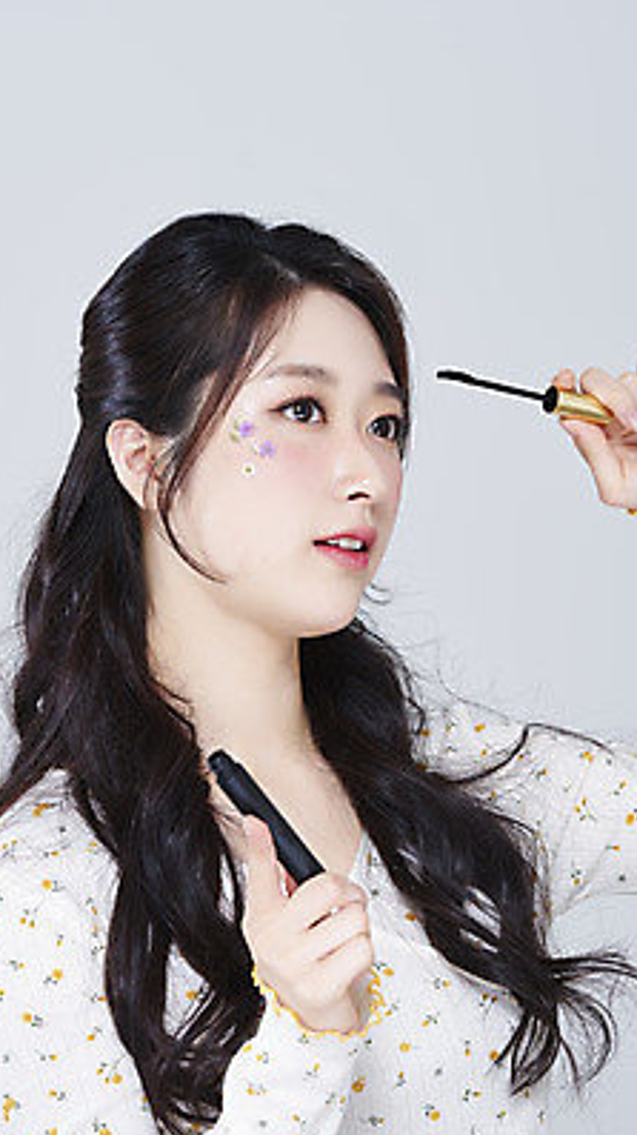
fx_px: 3337
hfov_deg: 10.9
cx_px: 364
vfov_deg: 19.3
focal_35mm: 111
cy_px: 569
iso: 64
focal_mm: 105
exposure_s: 1/125
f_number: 11
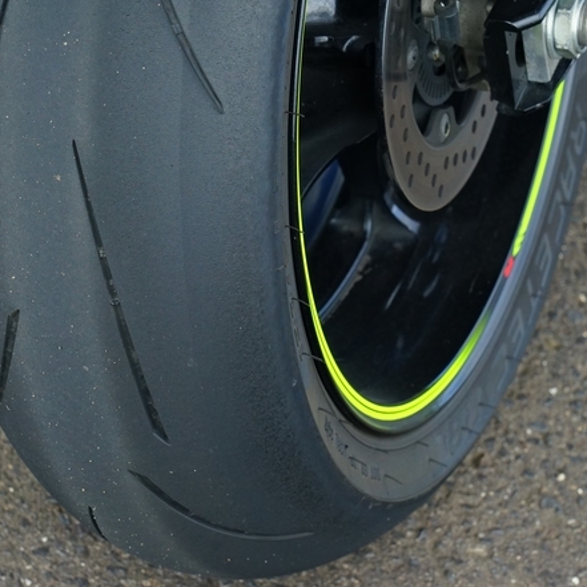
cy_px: 252
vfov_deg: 10.8
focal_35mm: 162
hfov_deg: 10.8
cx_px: 220
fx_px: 3108
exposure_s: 1/125
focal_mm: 105
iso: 1000
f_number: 10
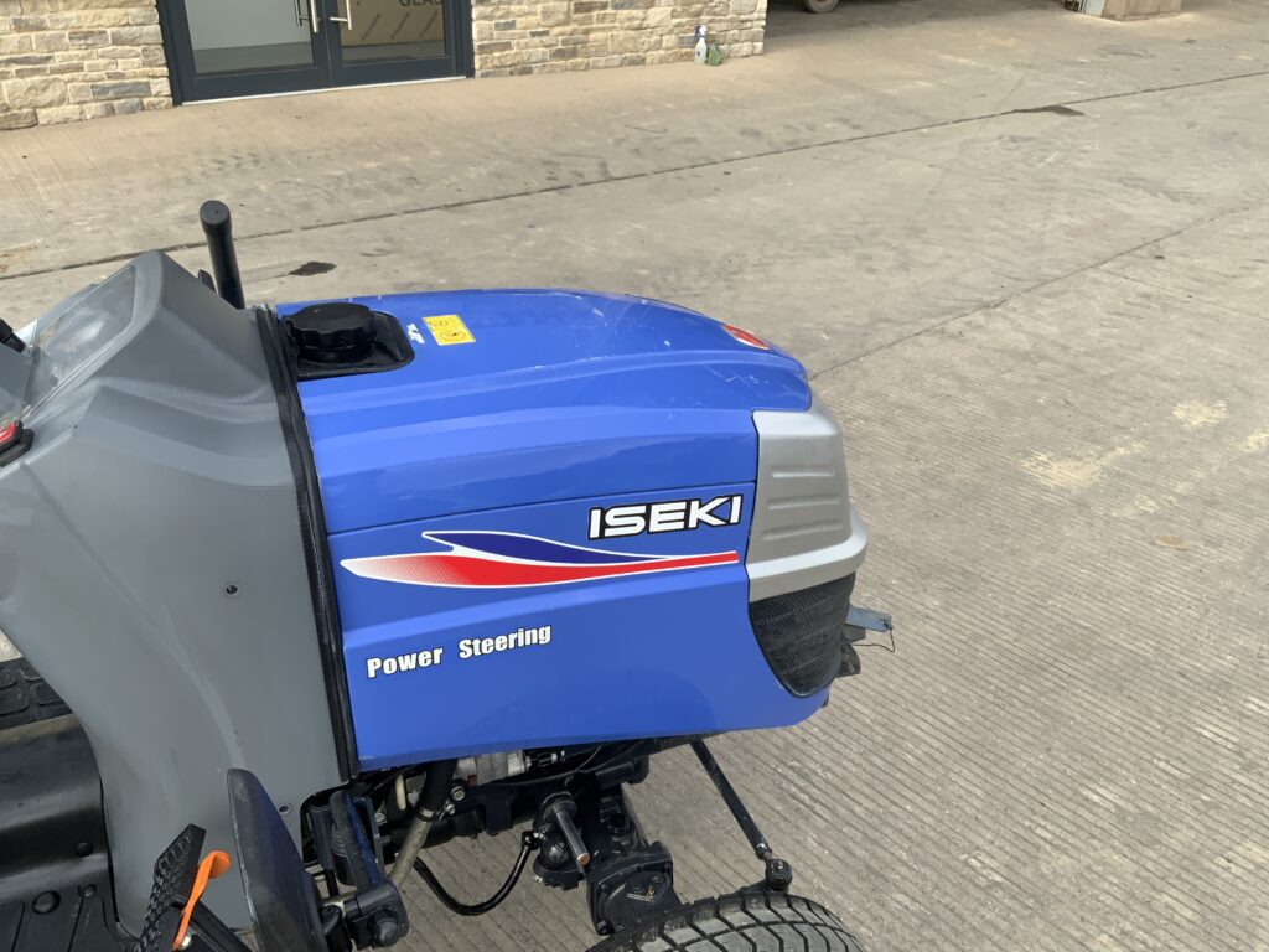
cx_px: 634
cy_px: 476
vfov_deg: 48.2
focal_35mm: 29
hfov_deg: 61.7
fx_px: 1063
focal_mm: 3
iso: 16
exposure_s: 1/391
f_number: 1.8
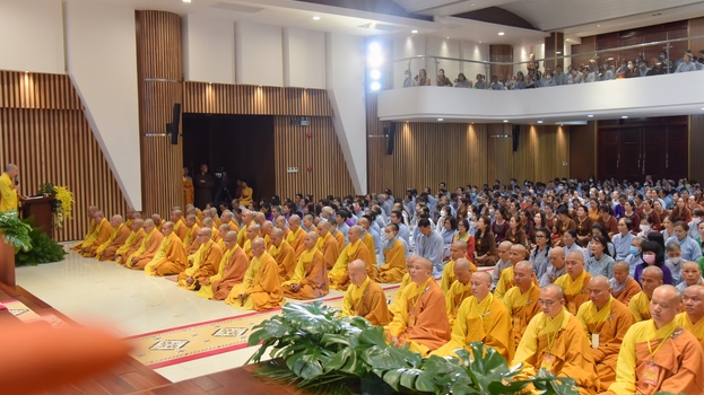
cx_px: 353
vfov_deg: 33.7
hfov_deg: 56.6
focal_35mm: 35
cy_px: 178
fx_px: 653
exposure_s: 1/125
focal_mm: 32
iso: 1250
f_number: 4.5
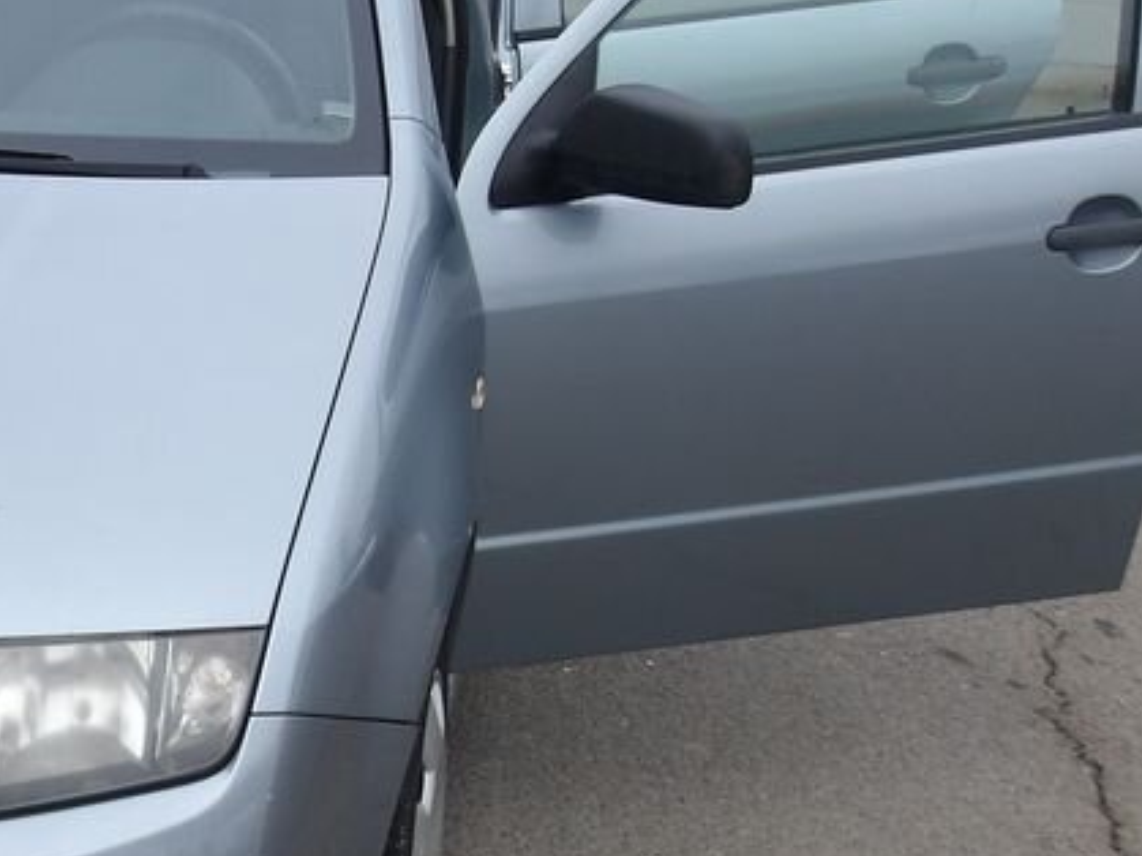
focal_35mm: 66
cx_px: 30
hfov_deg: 27.8
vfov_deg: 22.2
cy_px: 499
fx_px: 2177
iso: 100
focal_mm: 4.9
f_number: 3
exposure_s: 1/318
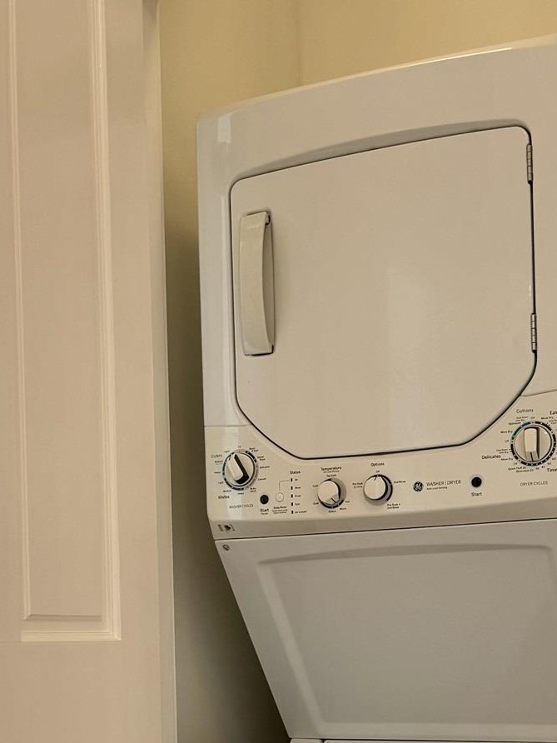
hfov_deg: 23.6
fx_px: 1330
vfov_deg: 30.4
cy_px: 593
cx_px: 261
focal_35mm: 62
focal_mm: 6.76
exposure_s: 1/120
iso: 125
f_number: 1.78
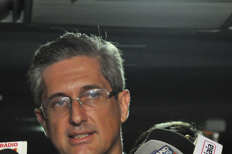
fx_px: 1564
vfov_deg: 5.6
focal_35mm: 243
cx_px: 103
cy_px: 146
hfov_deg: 8.5
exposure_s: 1/60
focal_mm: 82
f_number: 5.6
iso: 2500
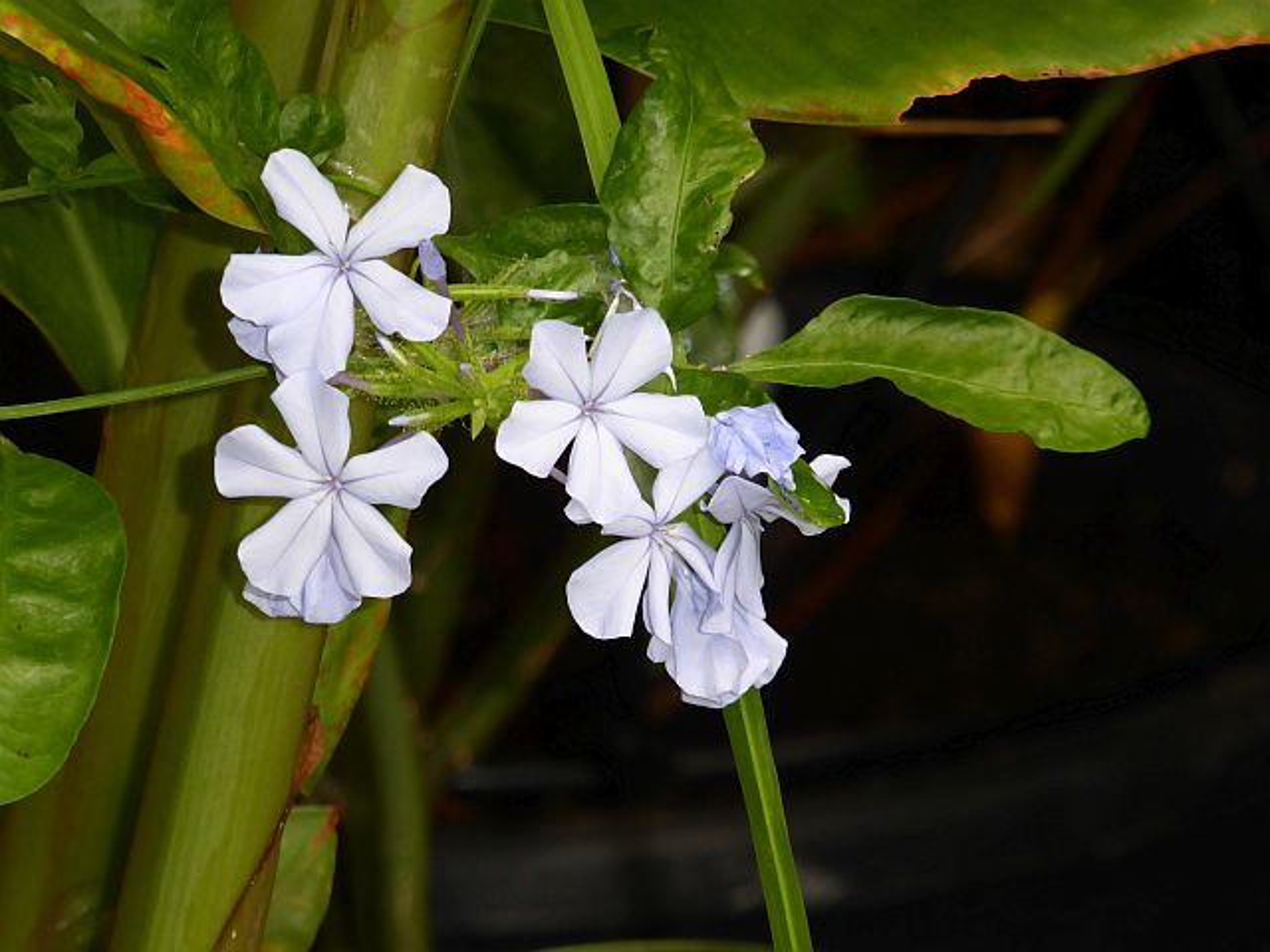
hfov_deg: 4.8
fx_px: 15189
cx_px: 635
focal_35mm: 414
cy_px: 476
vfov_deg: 3.6
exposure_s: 1/125
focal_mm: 66.8
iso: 320
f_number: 6
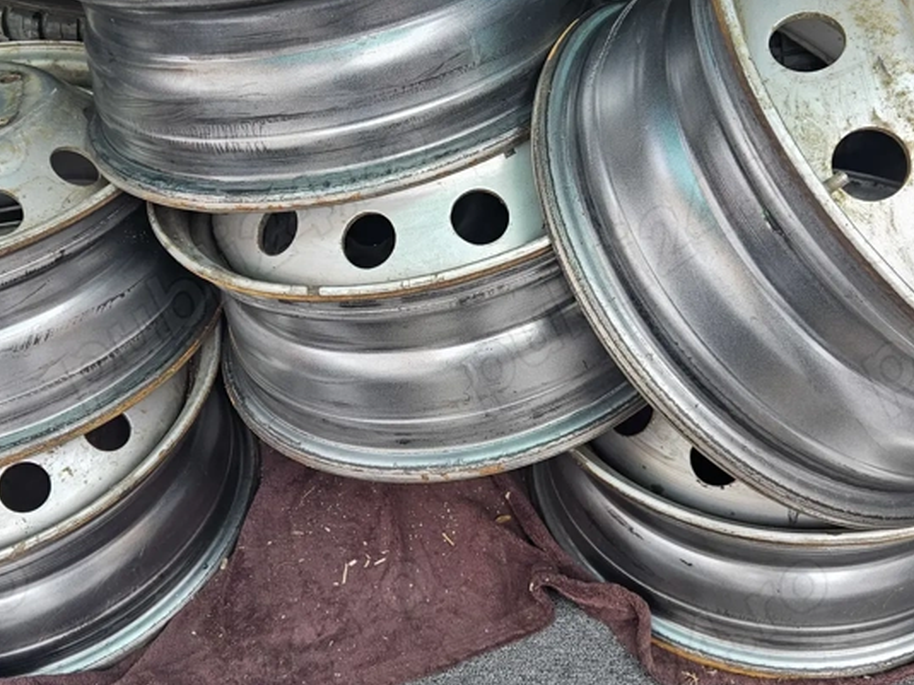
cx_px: 442
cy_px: 290
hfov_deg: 43.9
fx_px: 1135
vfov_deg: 33.5
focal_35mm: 43
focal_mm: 5.4
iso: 32
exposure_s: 1/180
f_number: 1.8
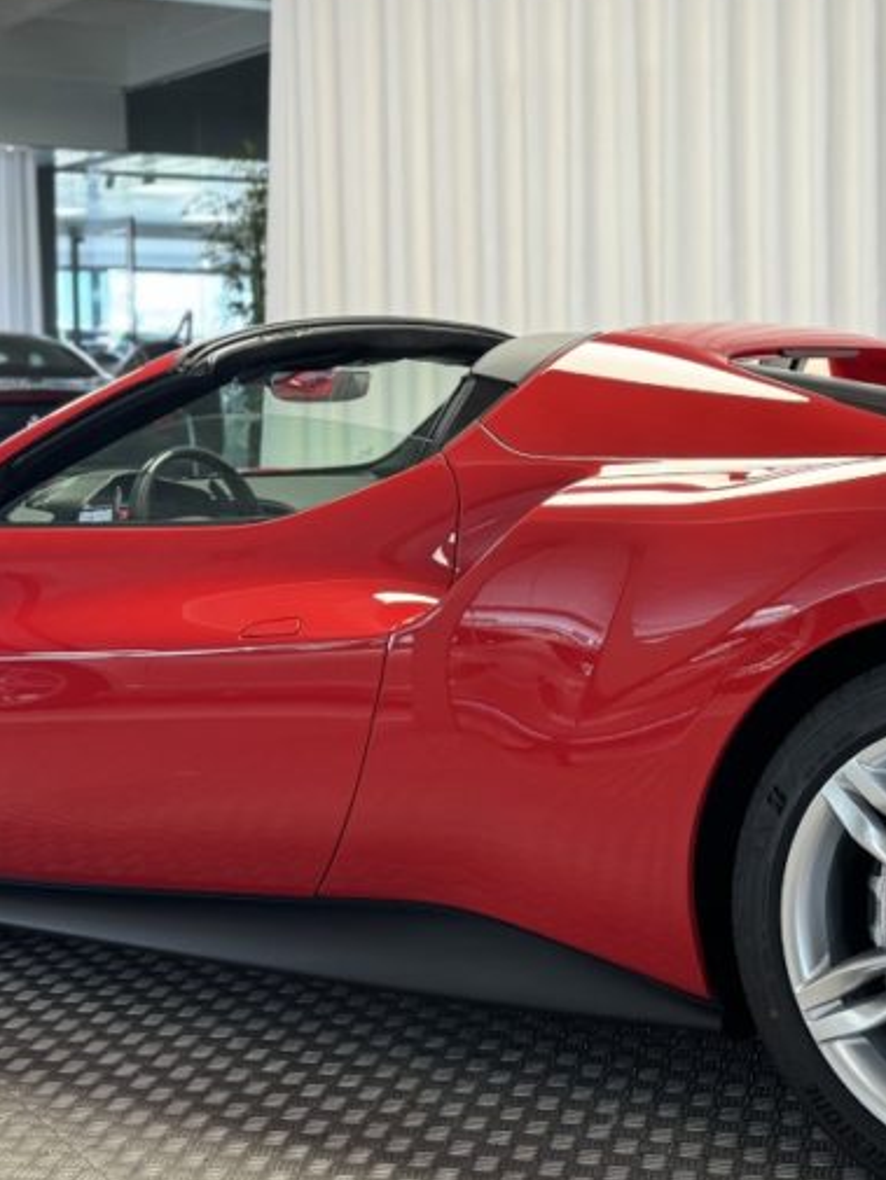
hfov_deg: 25.5
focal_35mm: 57
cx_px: 612
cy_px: 418
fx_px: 1944
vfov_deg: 33.5
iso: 125
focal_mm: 6.76
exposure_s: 1/50
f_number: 1.78
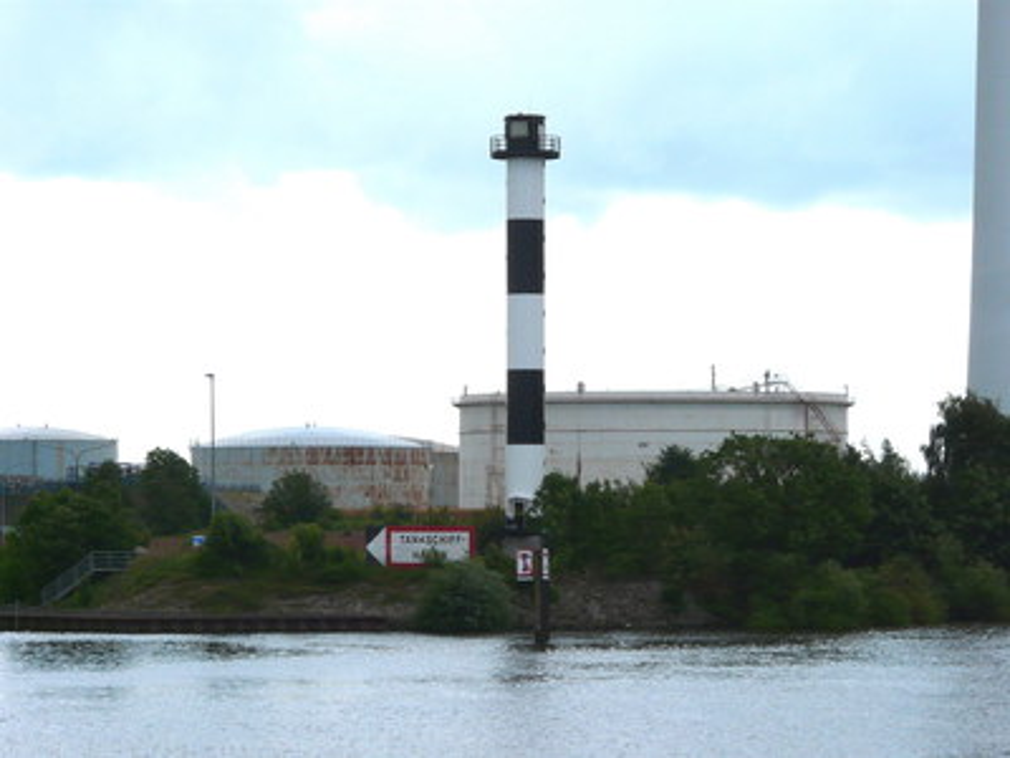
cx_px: 505
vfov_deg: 10.3
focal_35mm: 144
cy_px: 379
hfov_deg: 13.7
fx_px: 4202
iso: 100
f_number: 6.3
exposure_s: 1/500
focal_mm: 23.7
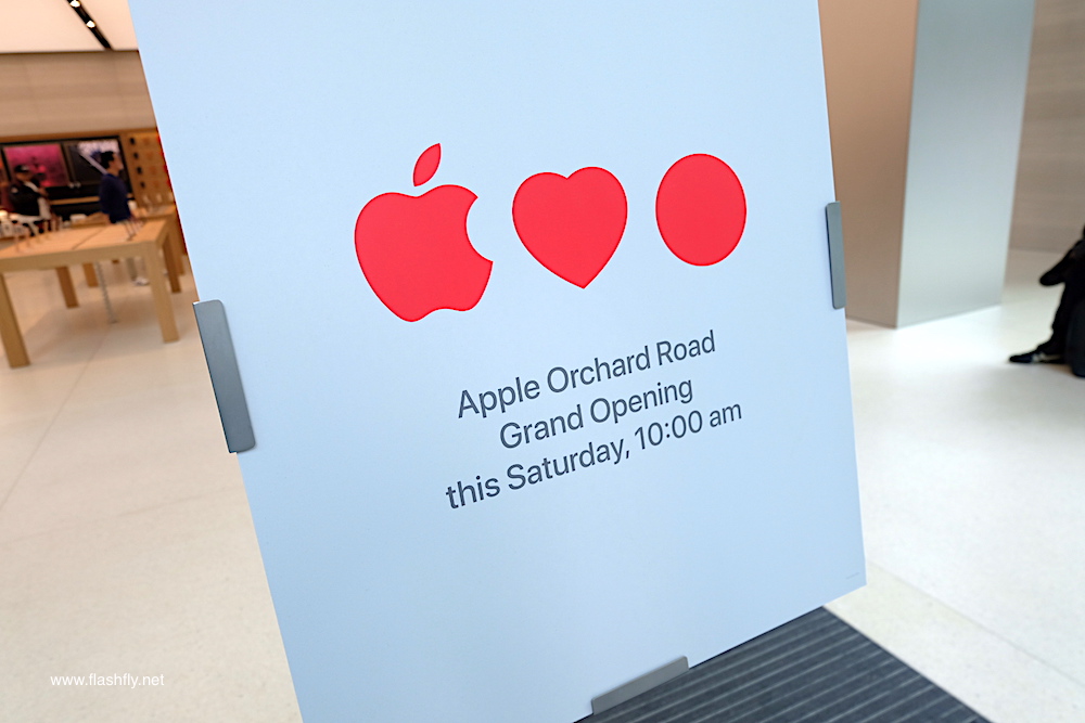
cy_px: 362
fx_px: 723
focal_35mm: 24
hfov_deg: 73.7
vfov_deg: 53.1
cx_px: 542
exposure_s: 1/105
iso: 200
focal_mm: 16
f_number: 3.5
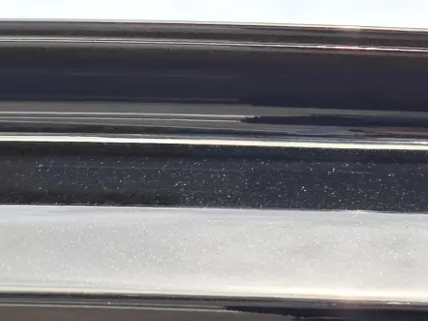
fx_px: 927
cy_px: 504
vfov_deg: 17.3
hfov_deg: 25.0
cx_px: 403
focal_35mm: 75
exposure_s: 1/299
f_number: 1.8
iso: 50
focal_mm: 5.54
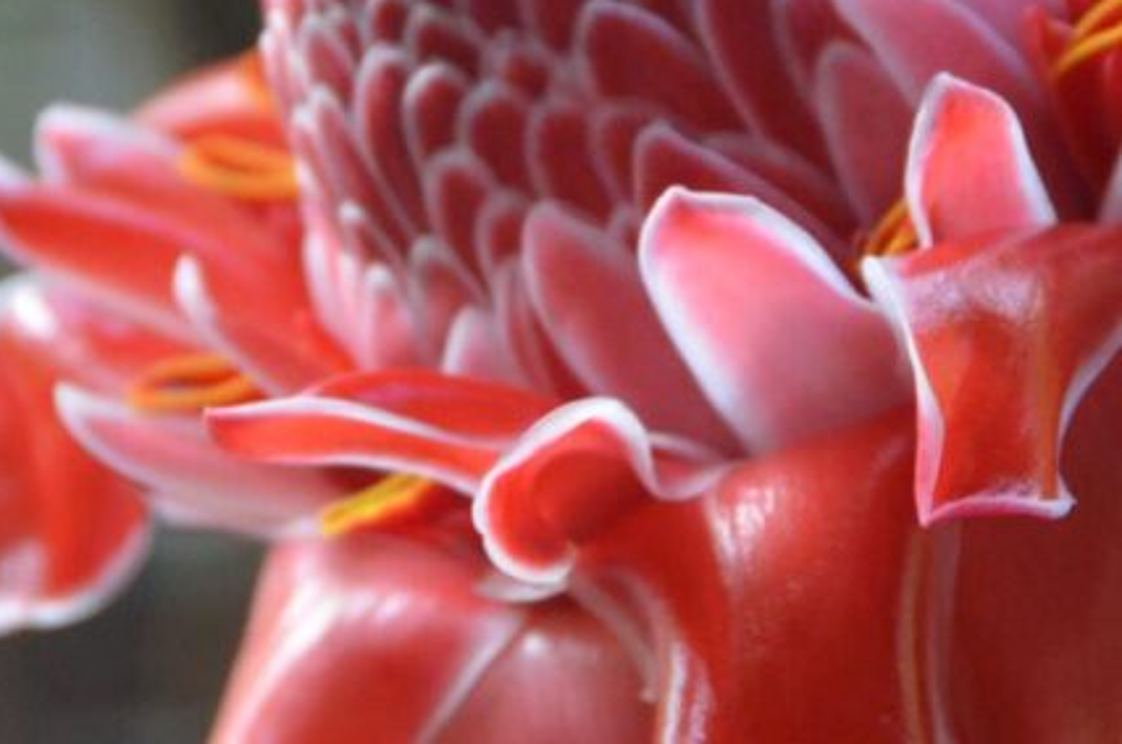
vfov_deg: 2.2
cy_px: 121
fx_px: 19038
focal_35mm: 612
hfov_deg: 3.4
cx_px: 533
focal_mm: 170
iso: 3200
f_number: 5.6
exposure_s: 1/200
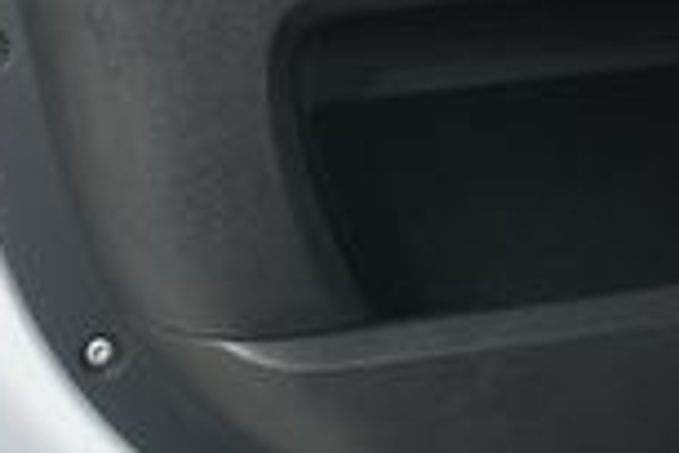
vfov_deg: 9.5
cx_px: 648
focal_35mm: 142
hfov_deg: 14.3
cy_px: -124
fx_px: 2678
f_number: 5.6
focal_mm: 23
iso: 100
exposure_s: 1/160
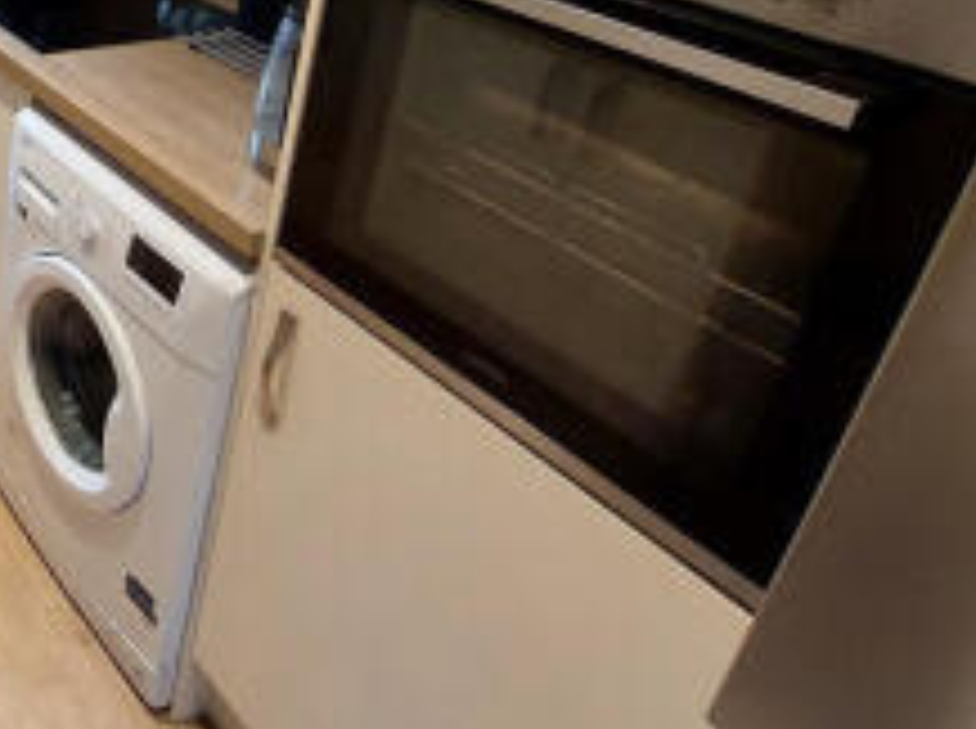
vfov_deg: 37.8
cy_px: 70
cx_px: -155
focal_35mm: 35
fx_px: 985
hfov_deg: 40.0
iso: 320
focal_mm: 1.74
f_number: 2.2
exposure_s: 1/50
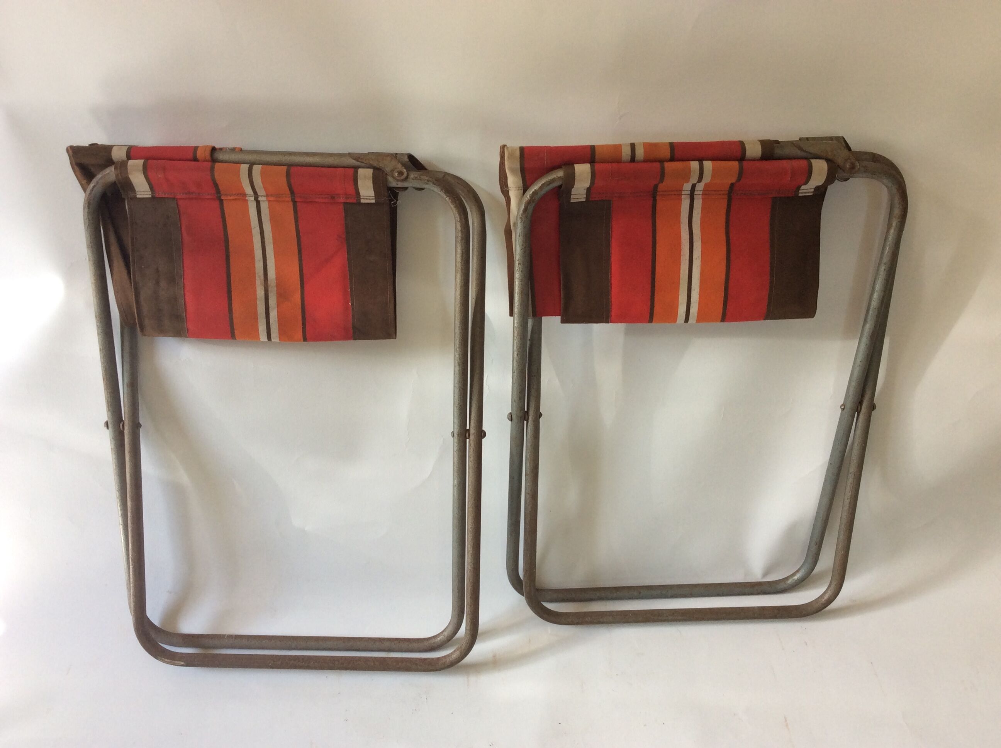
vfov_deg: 44.1
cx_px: 500
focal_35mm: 32
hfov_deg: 56.9
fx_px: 924
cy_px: 374
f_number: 2.4
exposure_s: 1/50
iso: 40
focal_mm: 3.3
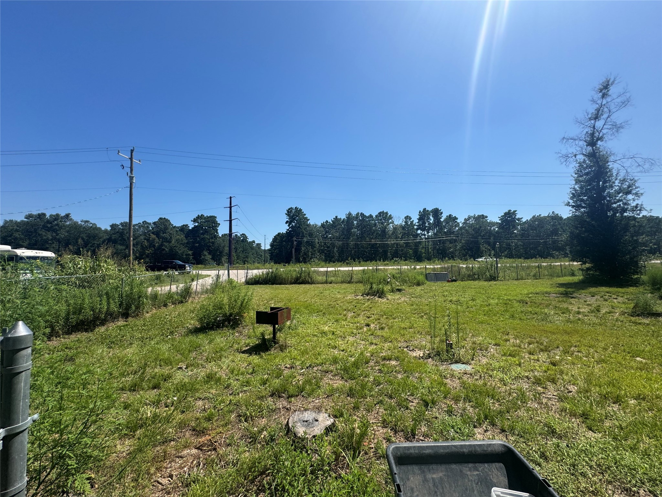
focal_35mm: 14
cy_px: 248
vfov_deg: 85.7
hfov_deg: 102.1
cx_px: 331
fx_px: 268
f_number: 2.2
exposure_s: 1/1789
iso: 40
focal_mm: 2.22
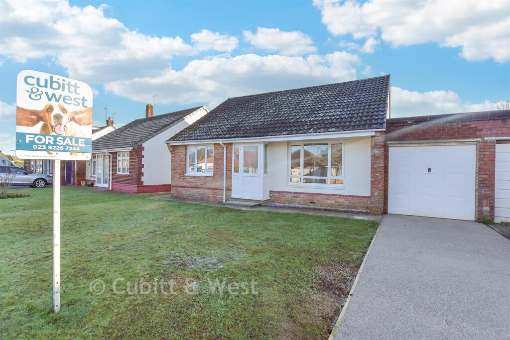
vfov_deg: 70.5
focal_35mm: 17
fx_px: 241
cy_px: 170
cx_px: 255
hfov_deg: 93.3
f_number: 7.1
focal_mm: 11.5
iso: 500
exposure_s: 1/640
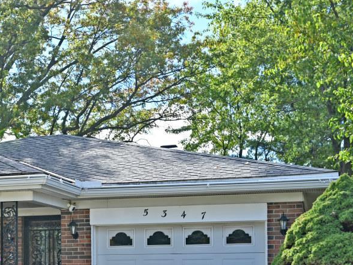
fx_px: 755
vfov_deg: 19.4
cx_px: 22
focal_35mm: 74
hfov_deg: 25.3
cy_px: 258
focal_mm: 30
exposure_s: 1/250
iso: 100
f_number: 5.6
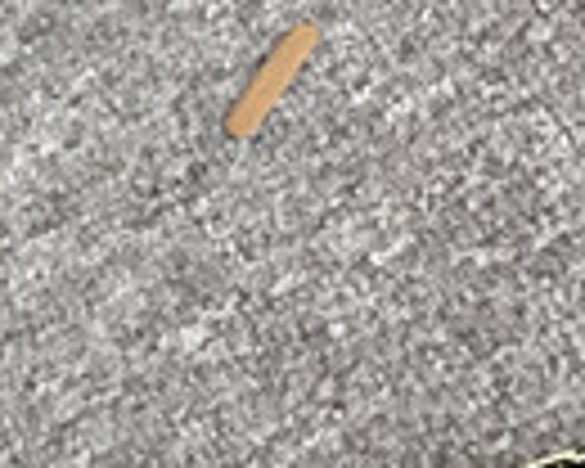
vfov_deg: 7.4
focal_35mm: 210
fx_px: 3636
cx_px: -1408
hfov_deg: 7.6
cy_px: 241
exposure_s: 1/101
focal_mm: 3.3
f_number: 2.4
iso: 25
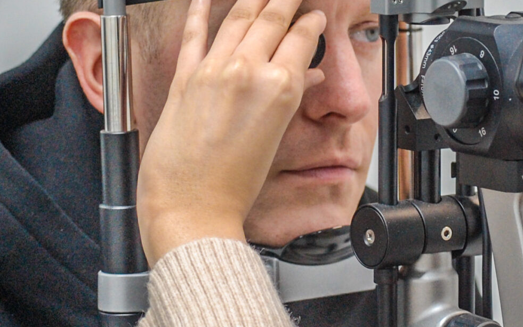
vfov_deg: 6.0
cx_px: 336
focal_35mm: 219
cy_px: 55
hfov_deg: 9.6
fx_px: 3126
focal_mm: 55
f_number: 4
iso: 800
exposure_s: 1/100
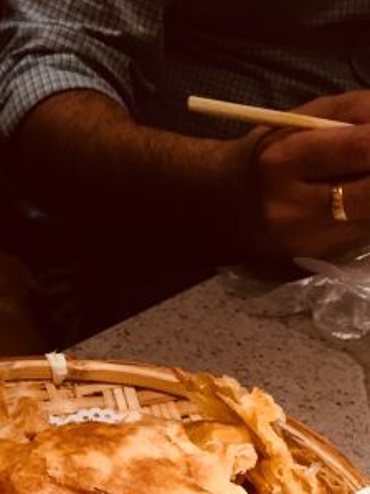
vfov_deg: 25.9
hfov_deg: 21.5
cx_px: 116
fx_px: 970
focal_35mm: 68
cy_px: 572
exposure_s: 1/33
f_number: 2.2
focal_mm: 4.15
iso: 64
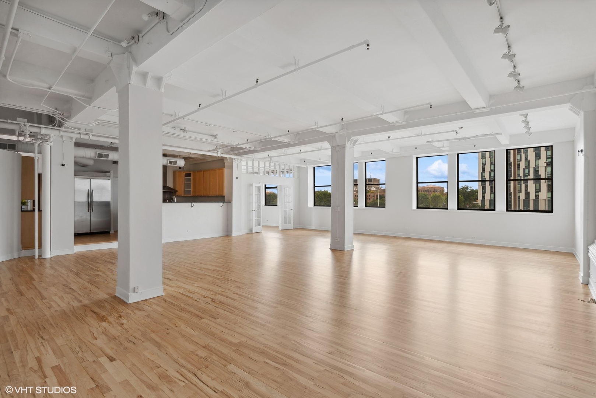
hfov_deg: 93.3
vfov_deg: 70.5
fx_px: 282
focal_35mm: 17
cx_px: 298
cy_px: 199
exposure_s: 1/20
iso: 200
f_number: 8
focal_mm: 17
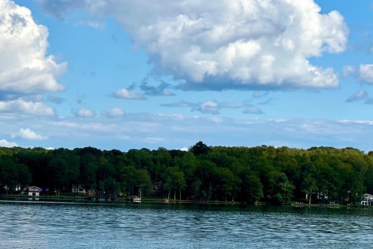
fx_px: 1699
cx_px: 93
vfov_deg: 8.4
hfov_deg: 12.5
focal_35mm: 164
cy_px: 162
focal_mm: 9
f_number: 2.8
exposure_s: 1/1130
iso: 32
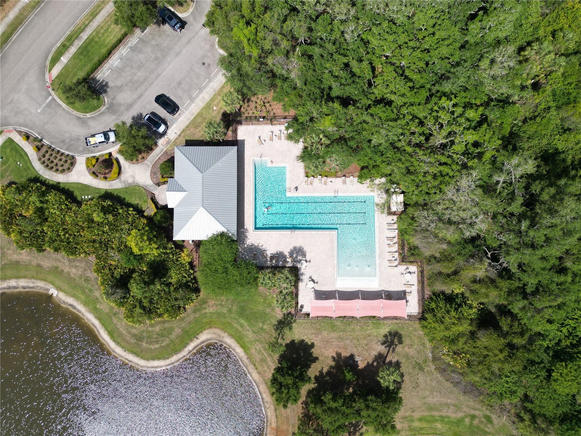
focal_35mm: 24
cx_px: 290
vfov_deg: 56.8
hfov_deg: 71.6
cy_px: 218
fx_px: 403
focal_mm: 6.72
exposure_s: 1/3200
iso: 150
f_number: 1.7
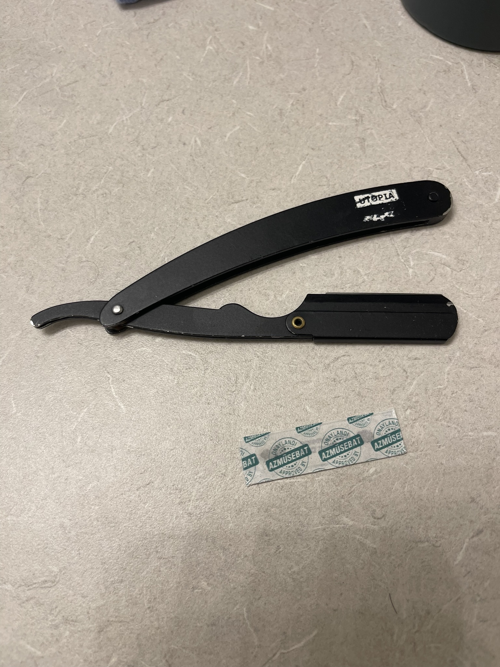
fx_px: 481
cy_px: 334
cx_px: 250
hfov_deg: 54.9
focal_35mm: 25
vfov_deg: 69.4
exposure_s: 1/120
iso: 125
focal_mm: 5.1
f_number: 1.6
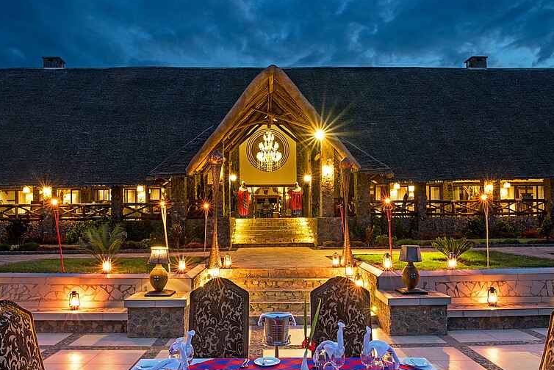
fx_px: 431
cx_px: 273
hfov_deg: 65.4
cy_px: 213
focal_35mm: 28
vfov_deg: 46.3
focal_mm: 24
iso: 1000
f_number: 10
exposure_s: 2.5
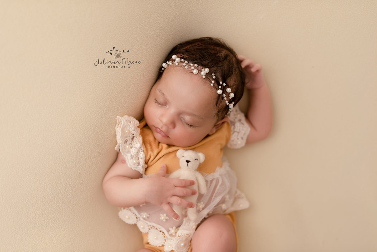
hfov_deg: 54.4
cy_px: 126
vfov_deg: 37.9
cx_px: 188
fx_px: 367
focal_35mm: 35
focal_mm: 35
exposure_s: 1/100
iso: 100
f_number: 2.2
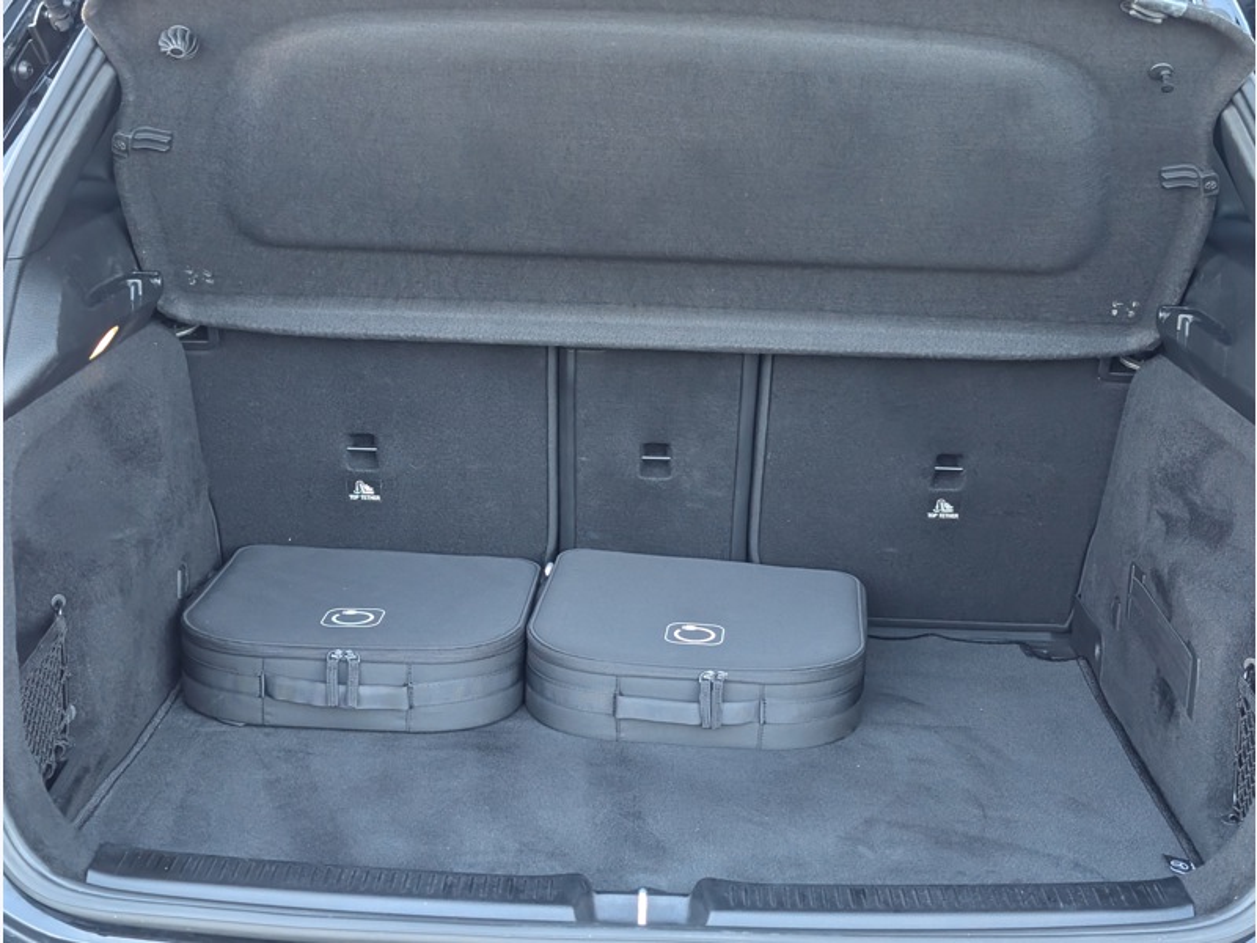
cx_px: 628
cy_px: 472
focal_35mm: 49
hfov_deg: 38.9
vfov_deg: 29.7
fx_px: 1779
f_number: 1.68
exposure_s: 1/240
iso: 405
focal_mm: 6.9
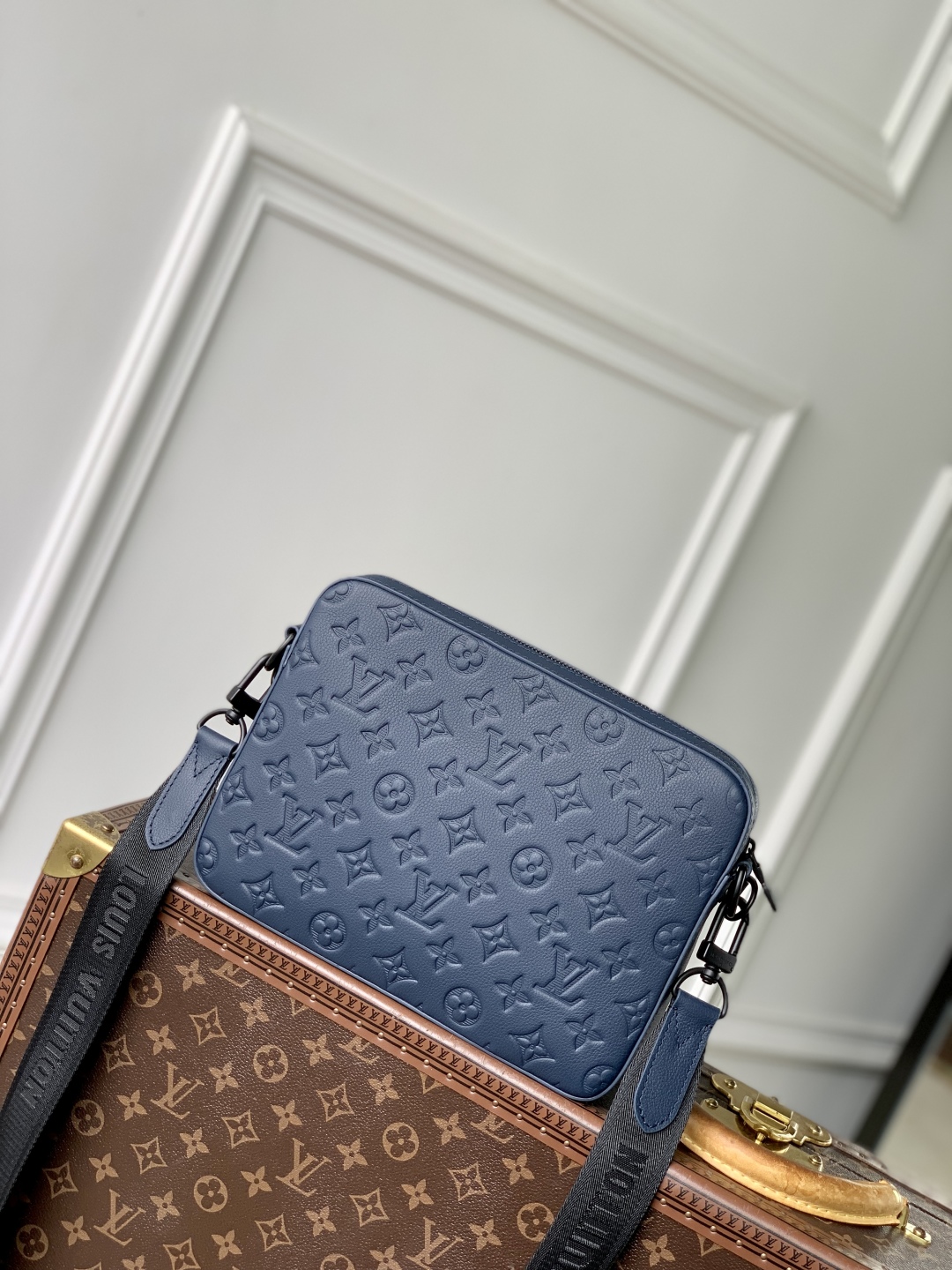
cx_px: 476
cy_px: 635
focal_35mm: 52
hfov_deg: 28.0
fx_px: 1907
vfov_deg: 36.8
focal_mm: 6
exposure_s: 1/122
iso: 20
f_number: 2.4
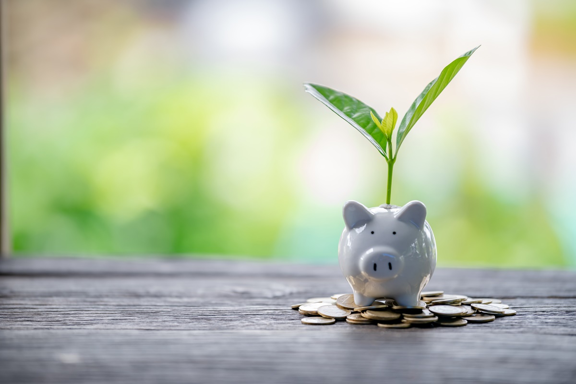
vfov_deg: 6.9
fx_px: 3200
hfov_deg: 10.3
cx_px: 288
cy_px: 192
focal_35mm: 200
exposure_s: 1/160
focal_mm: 200
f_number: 2.8
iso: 200
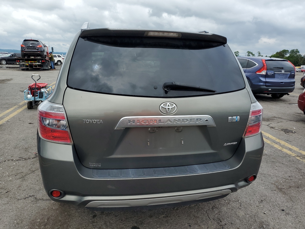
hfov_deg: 67.3
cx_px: 152
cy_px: 114
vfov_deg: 53.1
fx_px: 229
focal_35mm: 26
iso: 50
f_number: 1.5
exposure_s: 1/2500
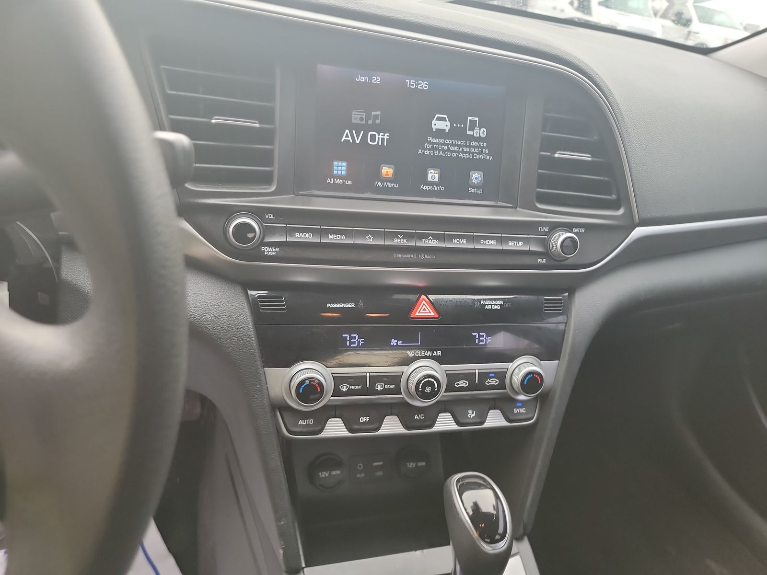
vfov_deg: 56.8
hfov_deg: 71.6
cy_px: 288
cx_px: 384
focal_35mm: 24
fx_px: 532
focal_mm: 6.7
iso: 118
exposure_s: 1/59
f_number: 1.8
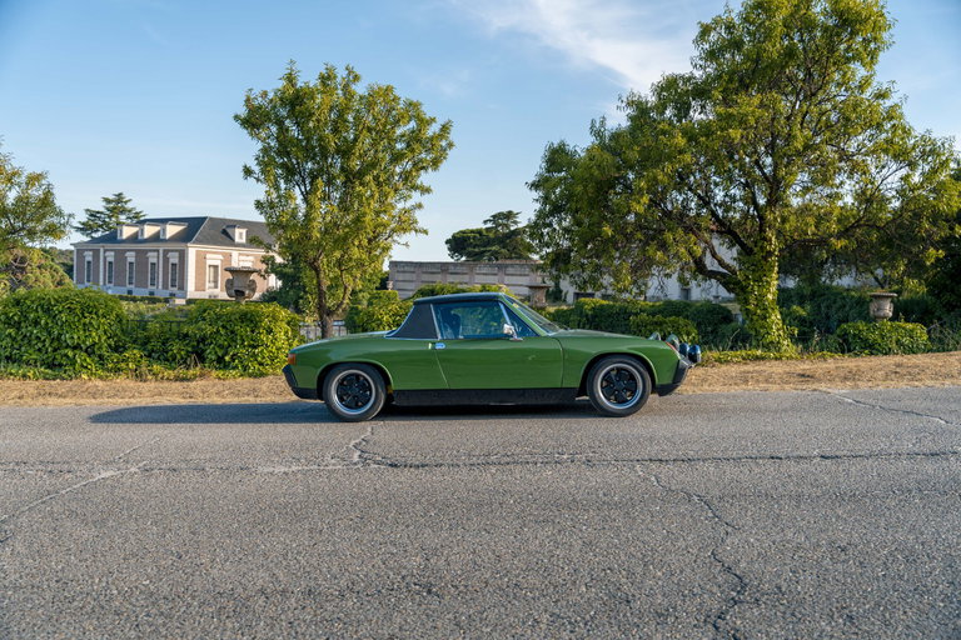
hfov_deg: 58.9
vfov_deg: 41.2
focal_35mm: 32
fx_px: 851
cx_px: 480
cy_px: 320
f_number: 3.5
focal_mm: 31.9
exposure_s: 1/320
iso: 100
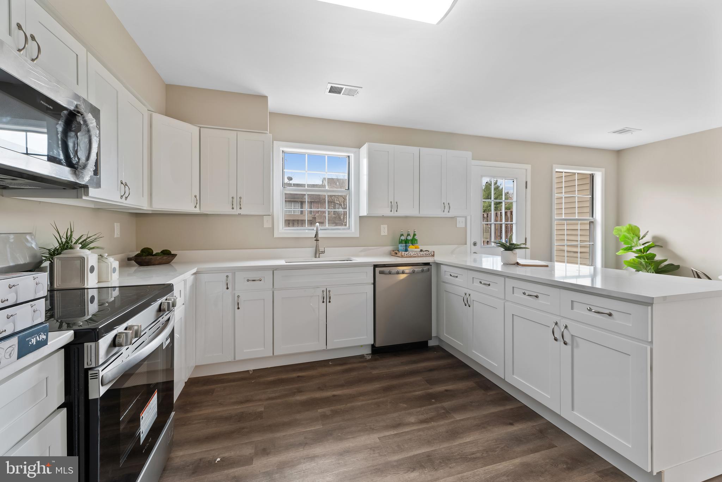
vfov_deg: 81.3
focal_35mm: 14
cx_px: 361
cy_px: 241
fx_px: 281
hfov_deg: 104.2
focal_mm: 14
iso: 200
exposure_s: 1.3
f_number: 10
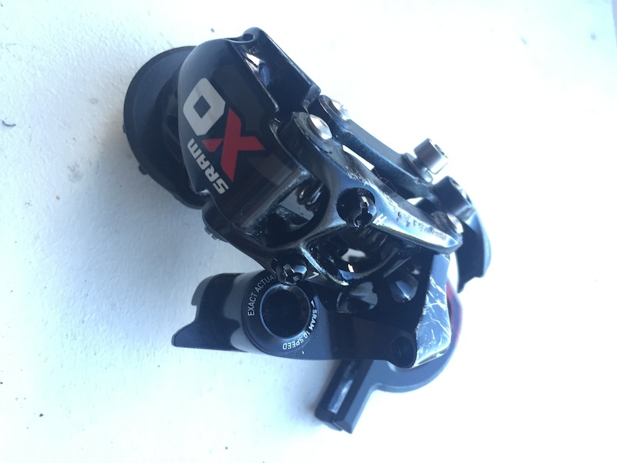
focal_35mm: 29
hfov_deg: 61.7
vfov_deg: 48.2
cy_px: 232
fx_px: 517
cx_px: 308
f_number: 2.2
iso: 80
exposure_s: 1/30
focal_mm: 4.15
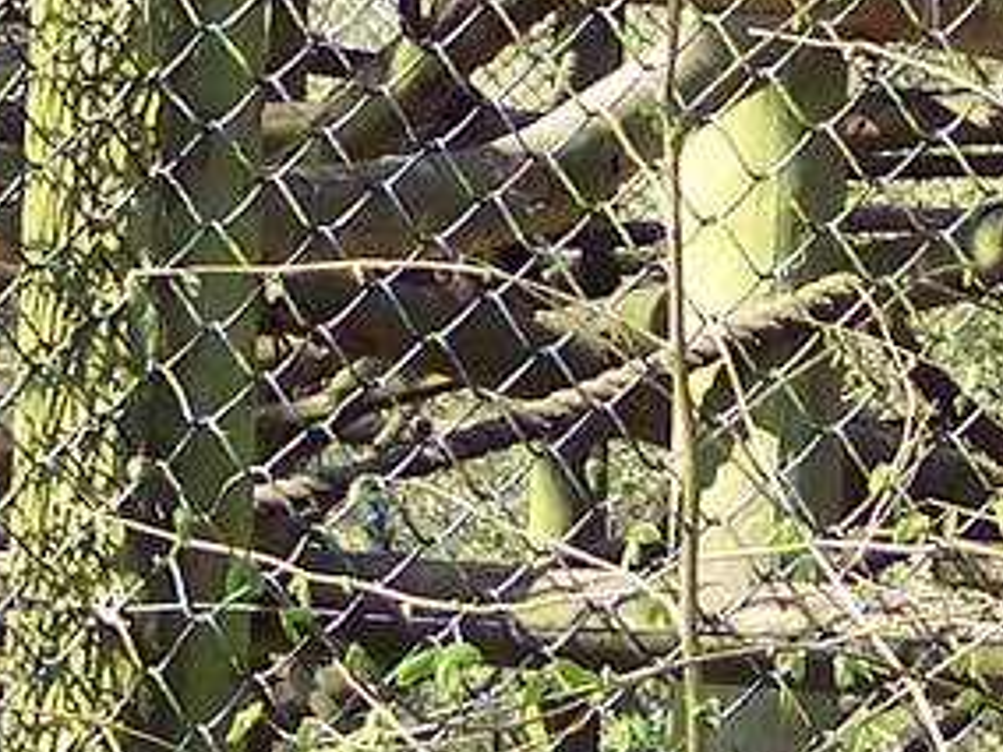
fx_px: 6201
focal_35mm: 214
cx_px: 851
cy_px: -777
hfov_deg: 9.2
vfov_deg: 6.7
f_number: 2.8
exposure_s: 1/350
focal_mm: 8
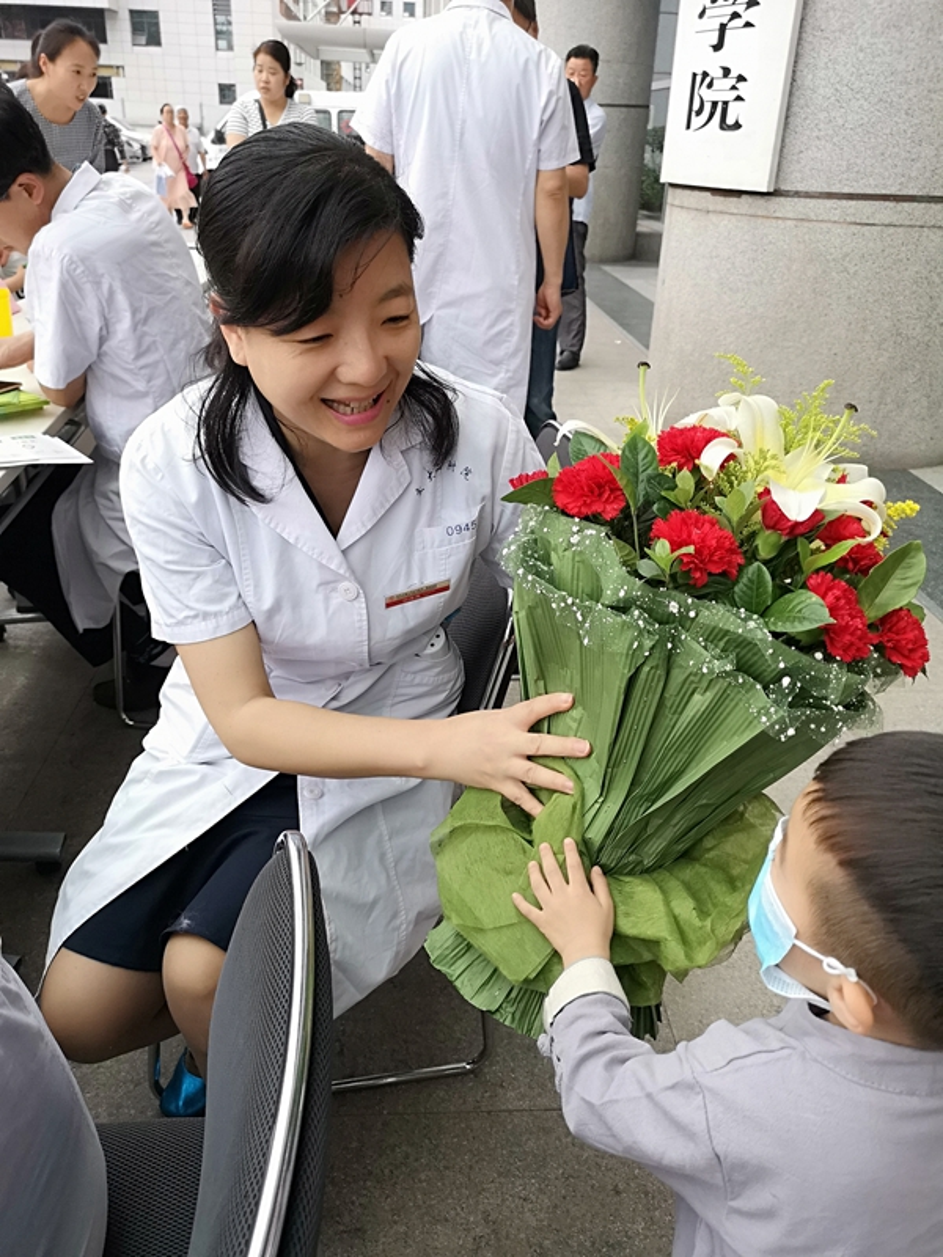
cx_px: 472
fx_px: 981
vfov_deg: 65.3
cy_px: 628
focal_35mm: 27
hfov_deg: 51.4
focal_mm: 3.95
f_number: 1.8
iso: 250
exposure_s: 1/900
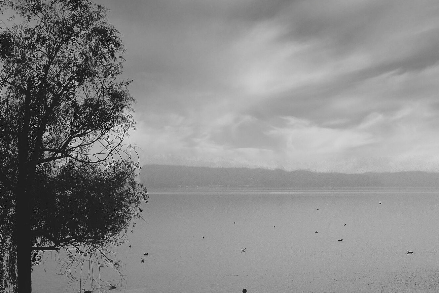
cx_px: 265
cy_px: 99
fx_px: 793
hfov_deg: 30.9
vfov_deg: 20.9
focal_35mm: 65
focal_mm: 24
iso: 400
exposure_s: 1/500
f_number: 9
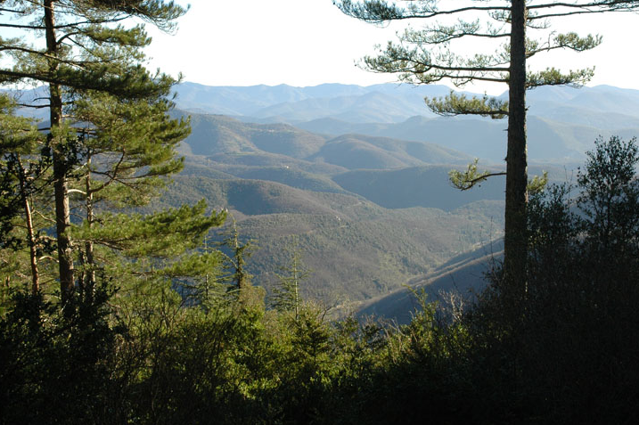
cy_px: 209
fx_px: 861
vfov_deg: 27.7
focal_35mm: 49
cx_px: 330
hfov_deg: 40.7
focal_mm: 29
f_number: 10
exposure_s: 1/125
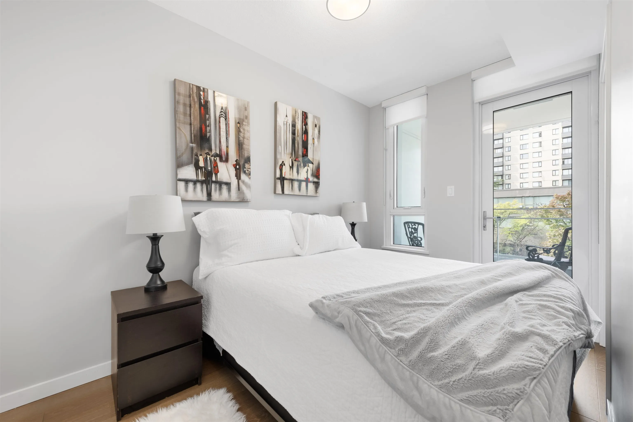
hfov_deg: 104.2
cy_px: 211
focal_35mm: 14
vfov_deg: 81.2
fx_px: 246
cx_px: 316
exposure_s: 1/5
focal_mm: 14
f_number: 8
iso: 400
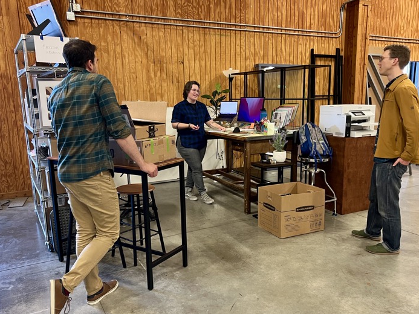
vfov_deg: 46.7
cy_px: 173
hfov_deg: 59.9
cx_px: 220
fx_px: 363
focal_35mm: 30
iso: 250
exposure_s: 1/60
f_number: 1.5
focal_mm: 5.7
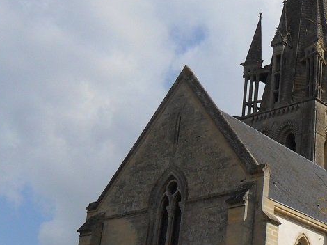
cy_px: 148
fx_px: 651
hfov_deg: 26.6
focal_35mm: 69
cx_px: 330
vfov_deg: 21.3
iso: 100
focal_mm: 4.9
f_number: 8.9
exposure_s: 1/250
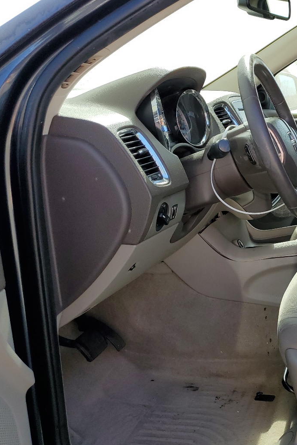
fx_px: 520
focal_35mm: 42
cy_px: 232
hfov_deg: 28.8
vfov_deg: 46.4
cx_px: 331
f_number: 1.5
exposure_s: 1/625
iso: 50
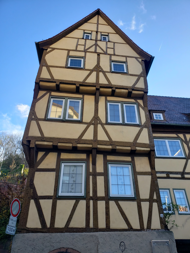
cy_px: 126
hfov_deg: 53.1
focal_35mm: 26
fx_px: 190
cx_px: 95
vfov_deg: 67.3
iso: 50
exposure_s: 1/383
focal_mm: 4.3
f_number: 2.4
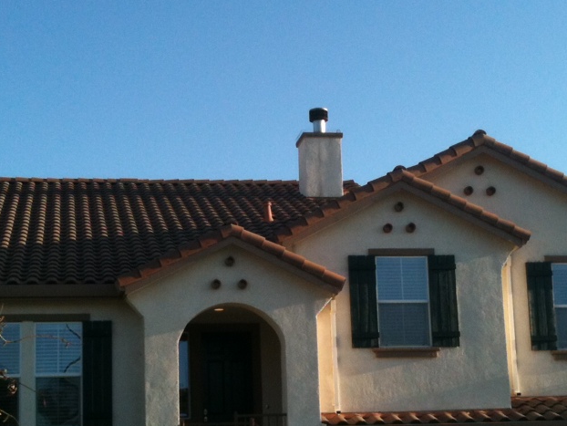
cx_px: 291
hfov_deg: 27.0
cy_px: 285
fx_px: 1180
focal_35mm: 72
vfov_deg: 20.4
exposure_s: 1/638
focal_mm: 3.85
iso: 64
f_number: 2.8
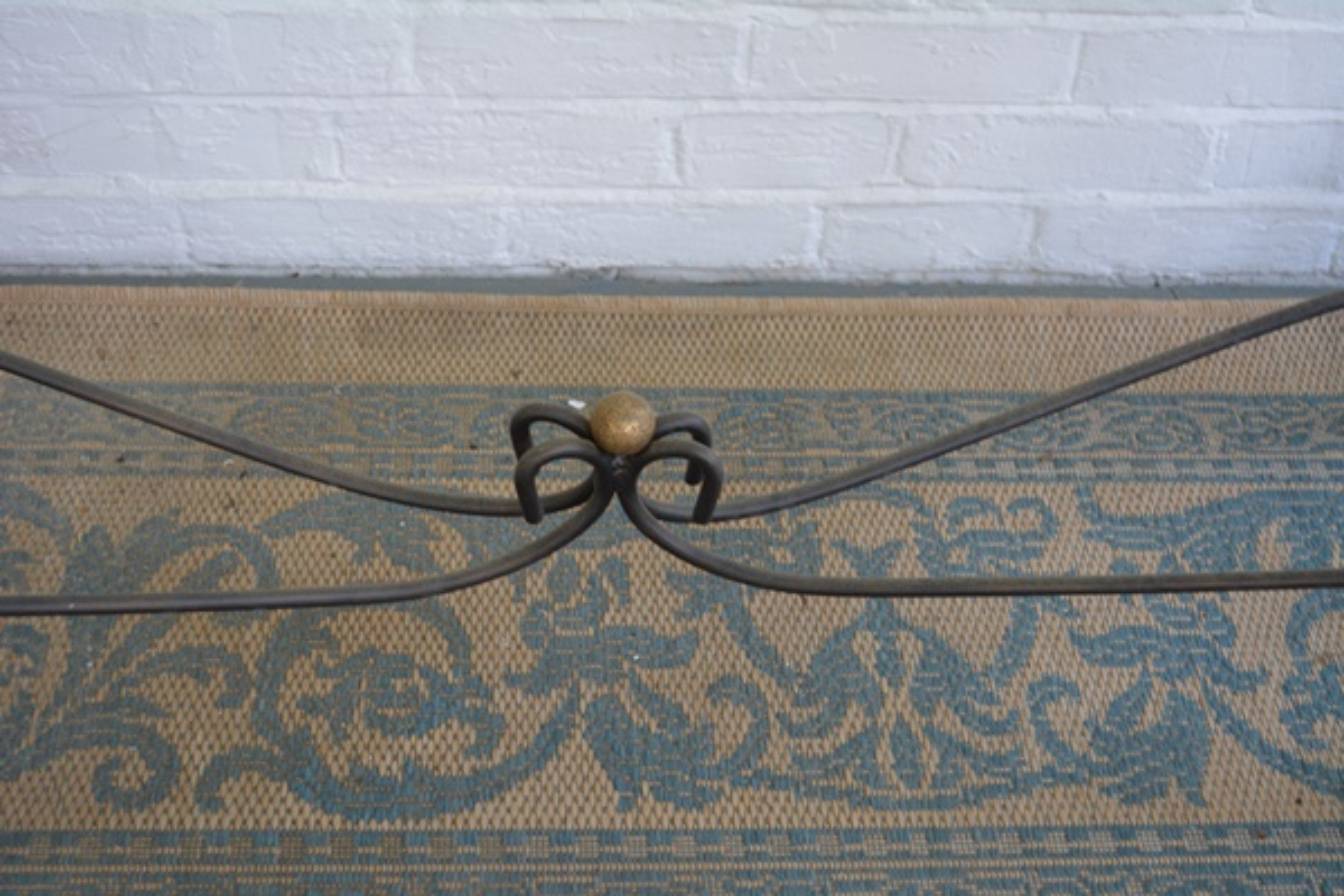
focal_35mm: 52
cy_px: 448
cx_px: 672
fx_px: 1960
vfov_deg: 25.8
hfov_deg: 37.9
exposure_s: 1/60
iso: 800
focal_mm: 35
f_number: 5
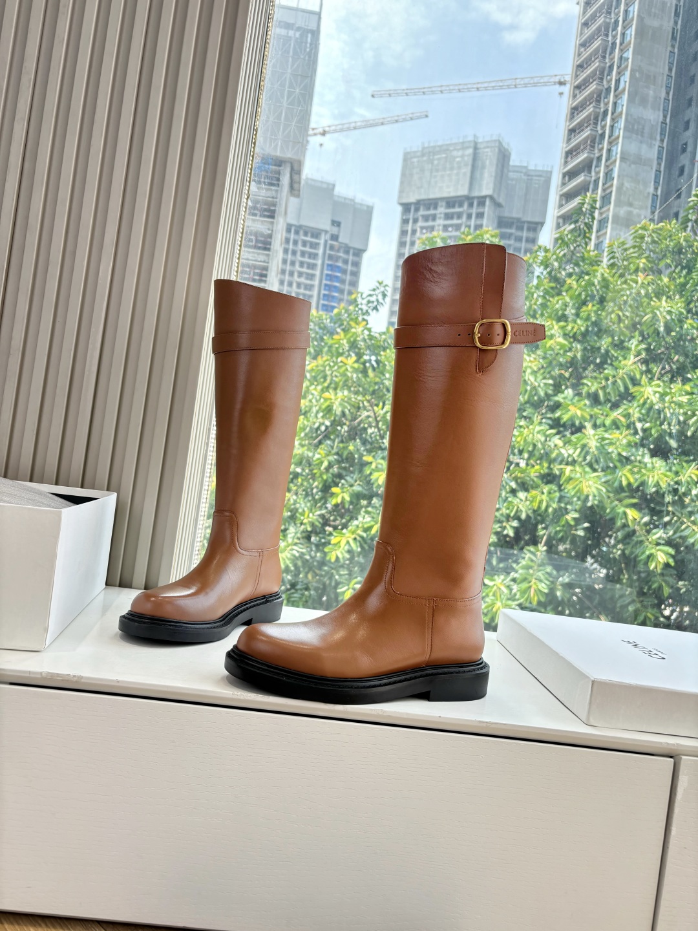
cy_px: 466
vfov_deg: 67.3
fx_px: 699
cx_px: 349
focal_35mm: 26
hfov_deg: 53.1
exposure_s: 1/307
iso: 50
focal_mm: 5.96
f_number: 1.6
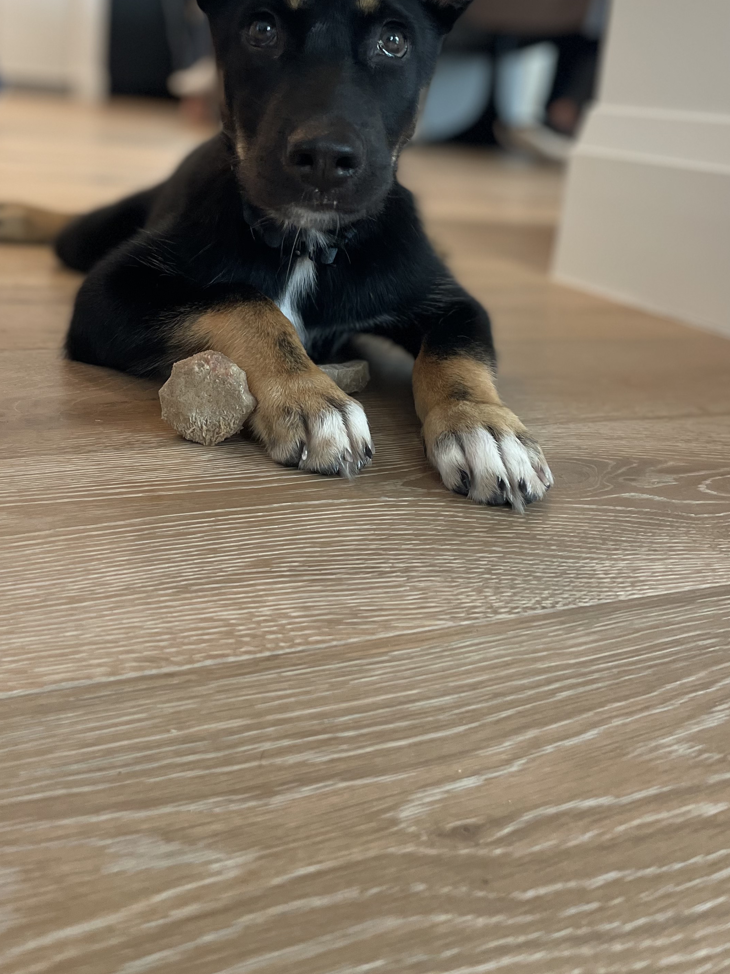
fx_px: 1040
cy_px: 292
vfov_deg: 48.9
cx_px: 341
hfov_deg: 38.7
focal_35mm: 37
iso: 160
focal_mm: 4.2
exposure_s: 1/60
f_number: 1.6
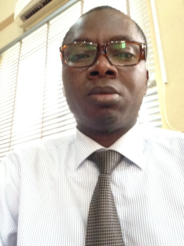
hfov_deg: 40.7
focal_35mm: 35
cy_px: 123
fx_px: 248
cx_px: 92
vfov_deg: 52.6
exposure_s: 1/15
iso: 320
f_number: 2.4
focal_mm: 2.18
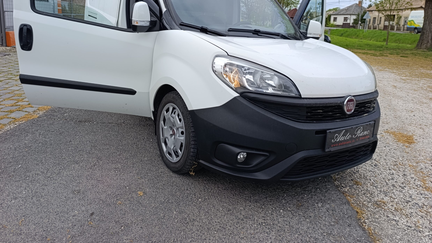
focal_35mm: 26
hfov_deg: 71.9
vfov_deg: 43.8
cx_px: 212
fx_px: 298
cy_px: 82
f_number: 1.6
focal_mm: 6.14
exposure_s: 1/383
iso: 50
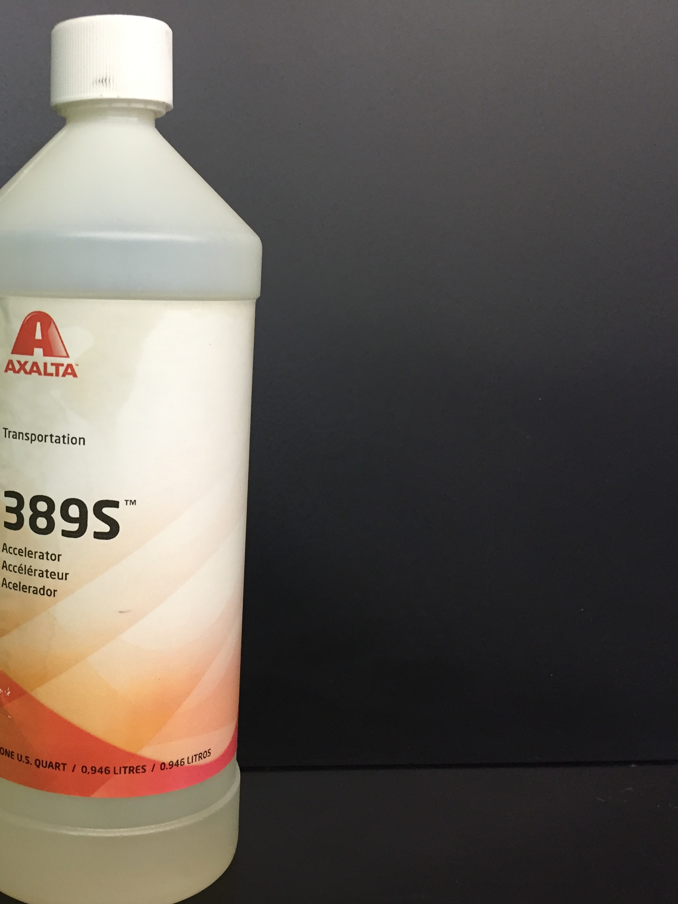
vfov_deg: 47.9
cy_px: 455
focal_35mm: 39
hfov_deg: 35.0
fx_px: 1019
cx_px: 88
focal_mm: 4.15
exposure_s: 1/30
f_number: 2.2
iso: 125
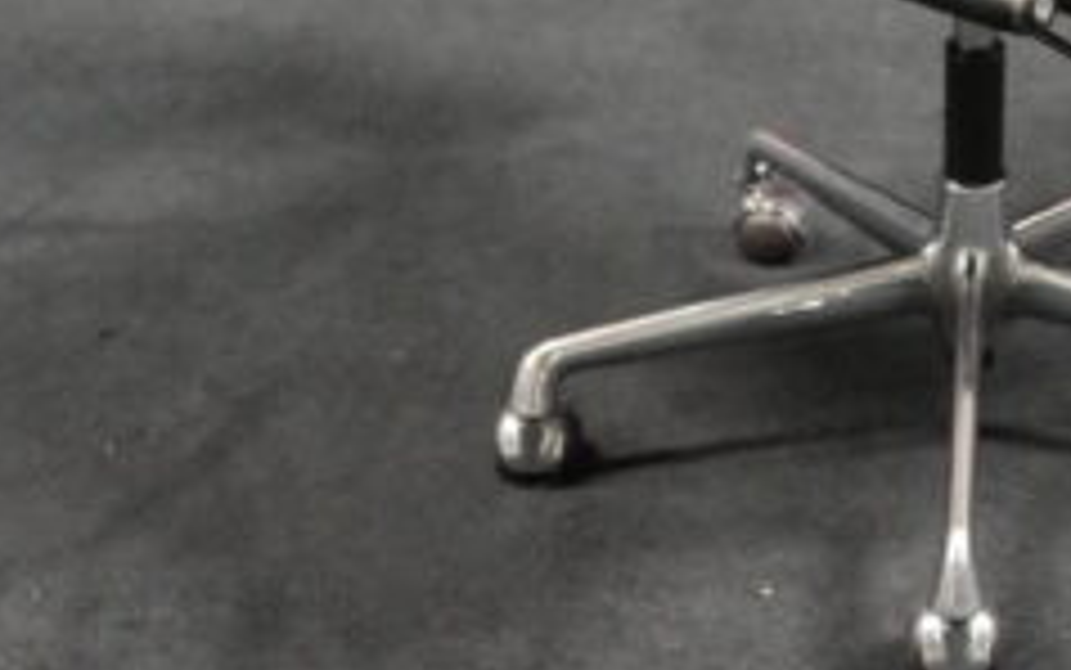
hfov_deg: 21.2
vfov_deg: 13.3
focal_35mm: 95
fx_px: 2774
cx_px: 1017
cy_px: -184
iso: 12800
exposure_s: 1/30
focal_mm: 37
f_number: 4
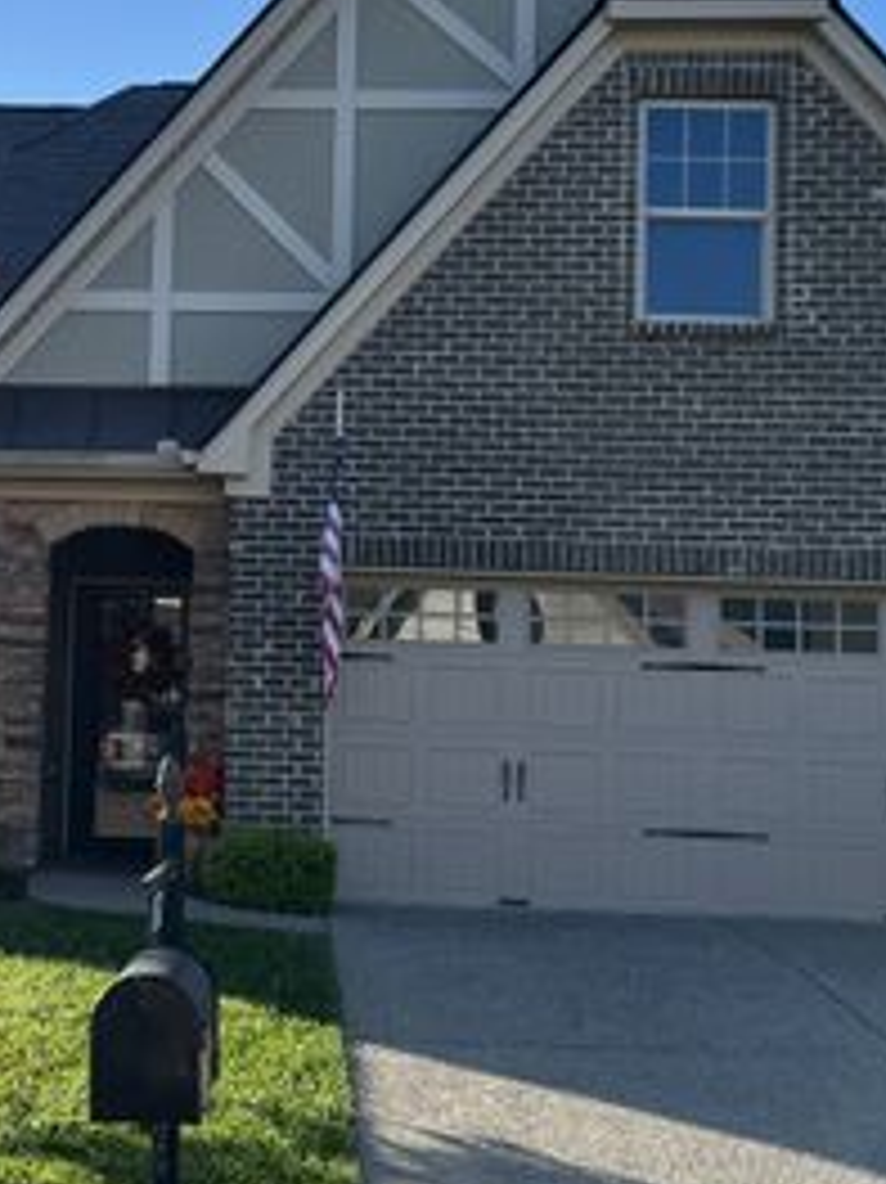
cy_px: 416
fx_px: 2254
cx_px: 166
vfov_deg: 29.2
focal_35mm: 66
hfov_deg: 21.9
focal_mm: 5.7
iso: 50
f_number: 1.5
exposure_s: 1/2762
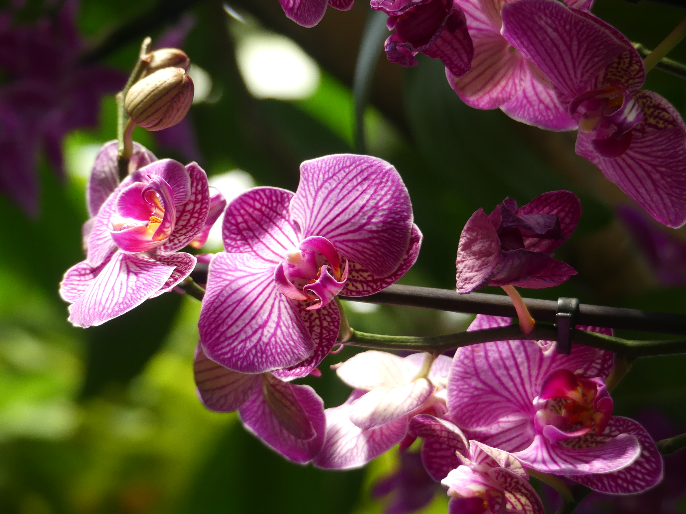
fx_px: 3745
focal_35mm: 189
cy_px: 257
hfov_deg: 10.5
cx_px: 343
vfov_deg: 7.9
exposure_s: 1/80
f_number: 2.8
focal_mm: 34
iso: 125
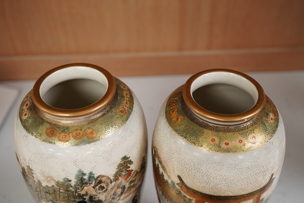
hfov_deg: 43.6
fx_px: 380
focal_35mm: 45
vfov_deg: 29.9
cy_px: 102
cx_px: 152
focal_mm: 30
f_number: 8
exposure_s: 1/125
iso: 1250
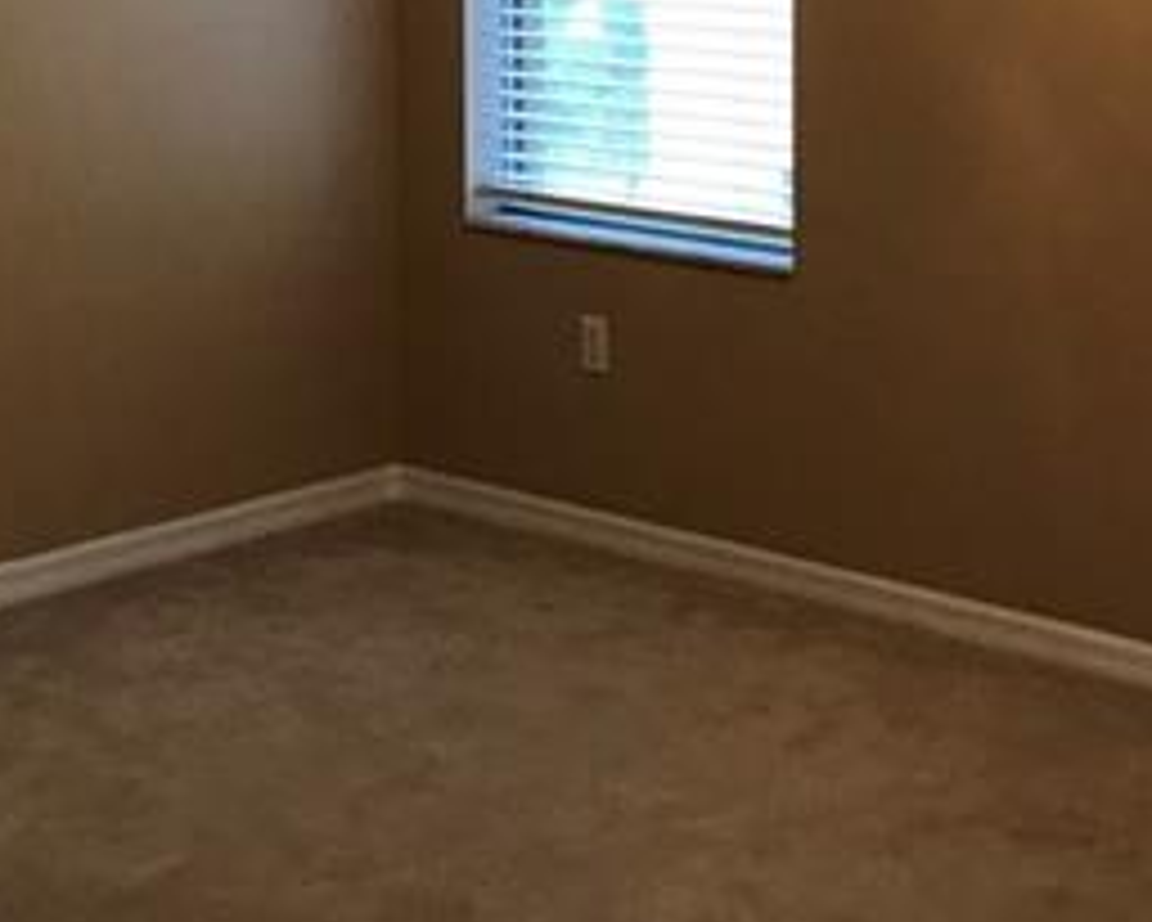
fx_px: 2797
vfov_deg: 18.4
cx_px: 590
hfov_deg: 23.3
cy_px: 58
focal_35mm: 82
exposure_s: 1/17
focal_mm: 3.99
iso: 40
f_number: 1.8
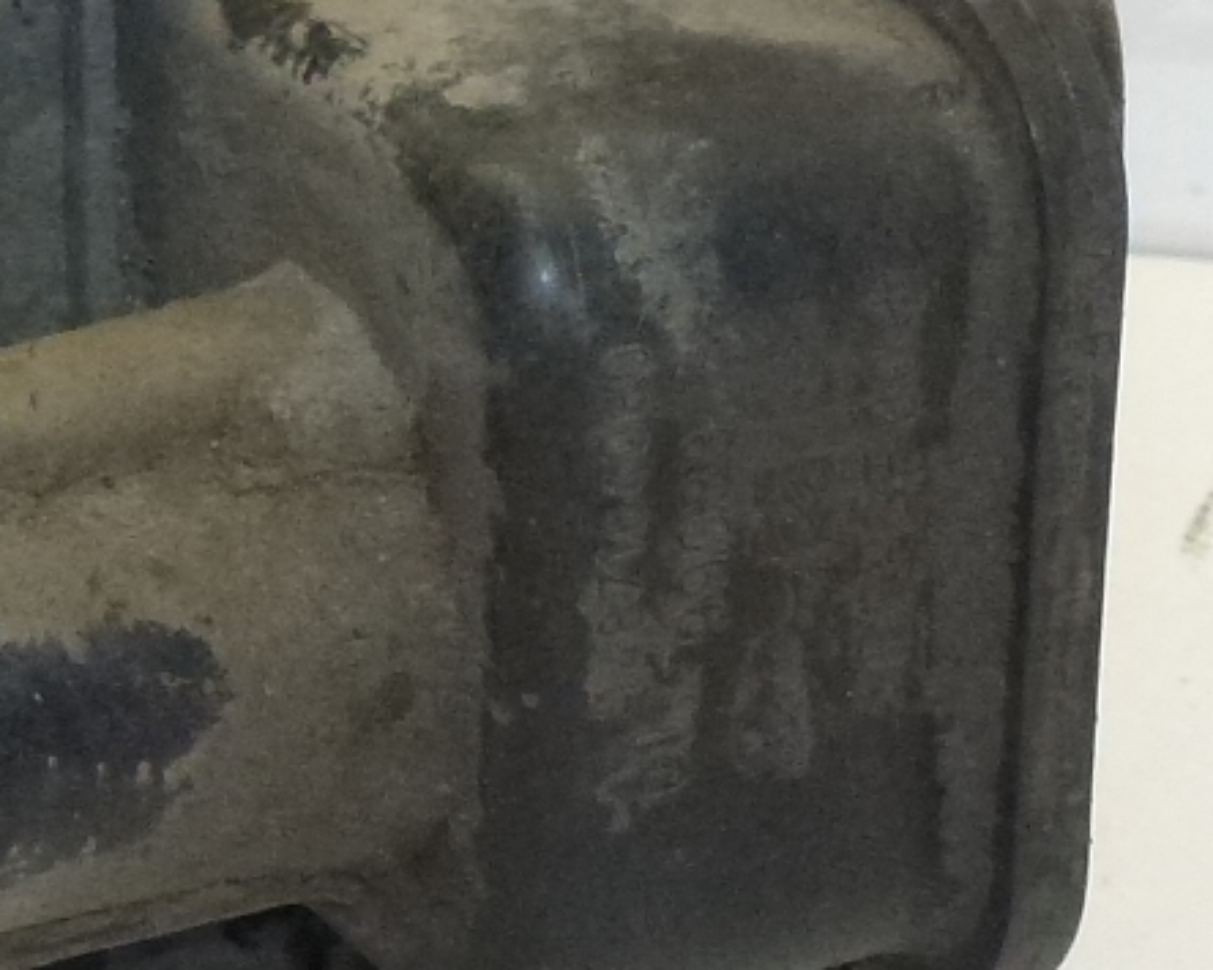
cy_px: 295
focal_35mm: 135
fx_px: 4845
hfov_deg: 14.0
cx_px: -11
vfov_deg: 11.4
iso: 400
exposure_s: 1/250
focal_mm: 5.4
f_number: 3.5
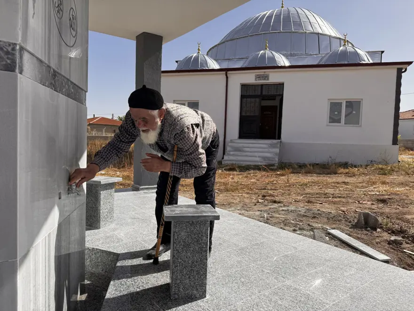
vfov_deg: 56.8
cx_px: 207
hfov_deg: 71.6
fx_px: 287
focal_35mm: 24
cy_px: 156
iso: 80
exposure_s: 1/5348
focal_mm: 6.76
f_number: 1.78
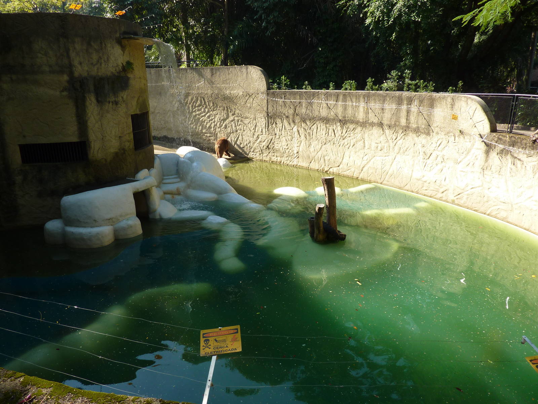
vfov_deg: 54.9
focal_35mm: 25
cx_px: 269
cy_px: 202
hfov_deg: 69.4
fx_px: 389
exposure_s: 1/125
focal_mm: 4.1
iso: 80
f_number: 4
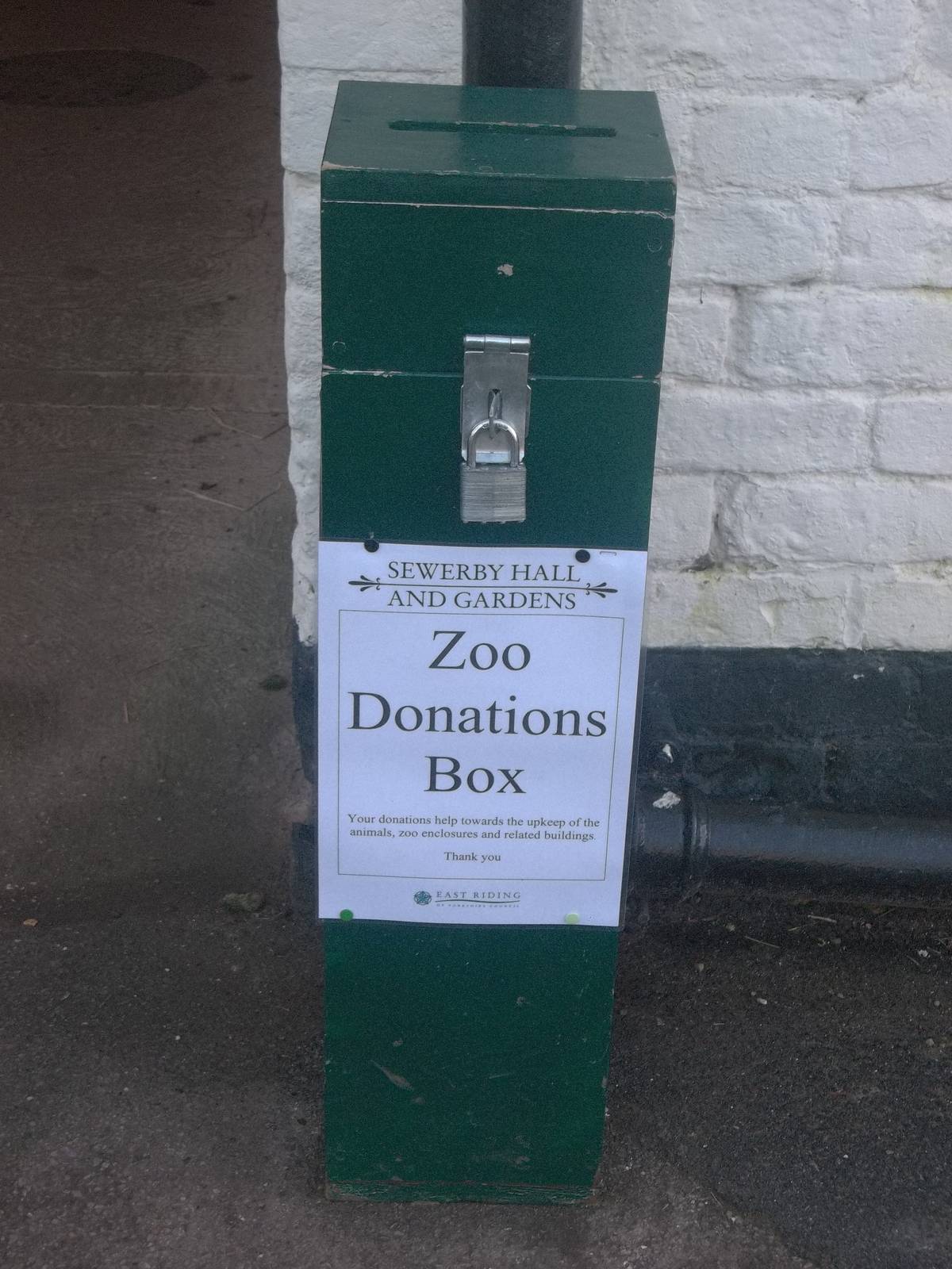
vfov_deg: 30.7
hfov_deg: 23.3
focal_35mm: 63
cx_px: 476
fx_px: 2310
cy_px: 634
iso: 158
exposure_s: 1/40
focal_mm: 11.3
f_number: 4
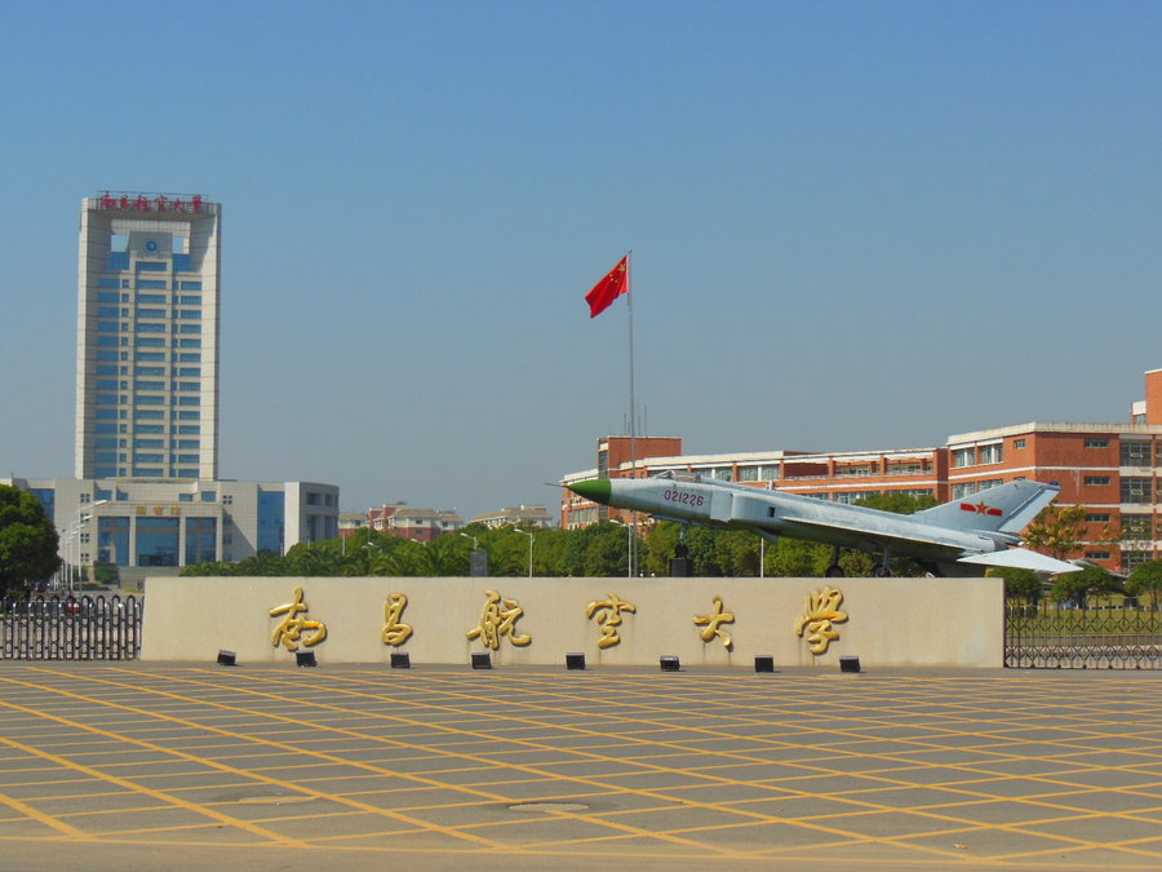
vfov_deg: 21.0
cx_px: 581
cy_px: 436
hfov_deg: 27.8
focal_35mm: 70
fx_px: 2350
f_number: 5.2
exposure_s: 1/1000
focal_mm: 12.4
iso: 125
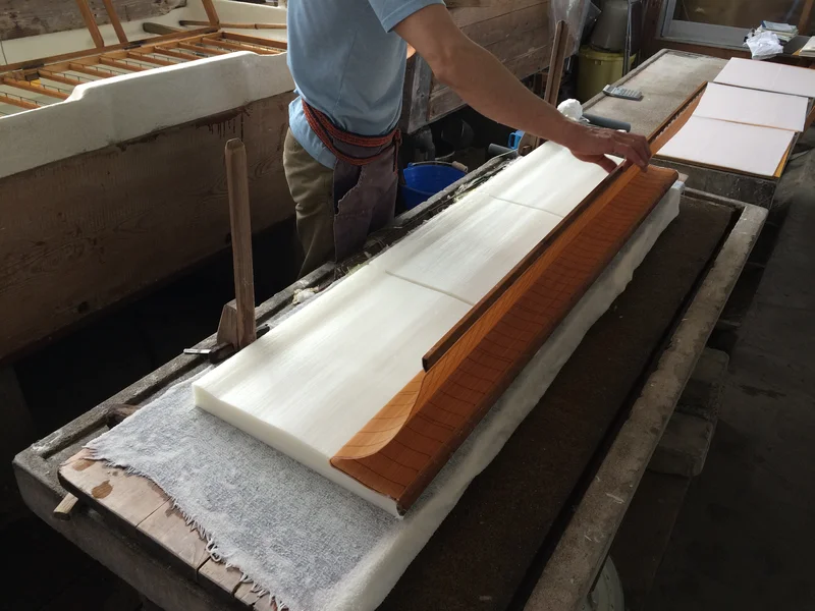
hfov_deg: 61.7
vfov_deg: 48.2
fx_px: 683
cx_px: 408
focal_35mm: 29
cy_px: 306
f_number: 2.2
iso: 64
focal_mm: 4.15
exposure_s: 1/120
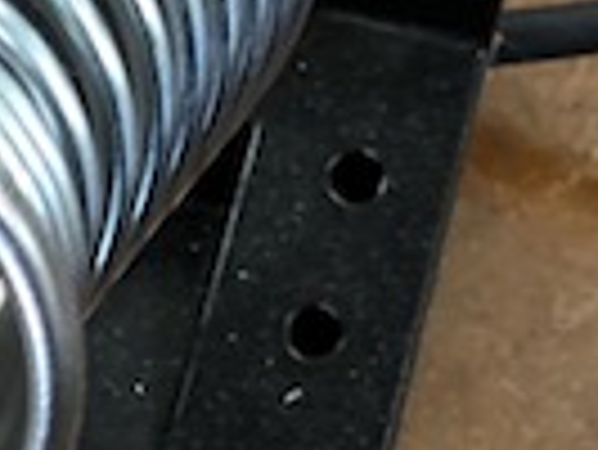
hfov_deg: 11.4
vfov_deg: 8.5
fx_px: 2905
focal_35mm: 168
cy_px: 774
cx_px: -189
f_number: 1.8
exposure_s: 1/15
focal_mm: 4
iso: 40
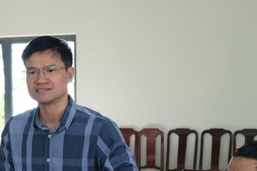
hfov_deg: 19.2
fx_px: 756
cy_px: 137
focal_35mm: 106
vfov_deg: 12.8
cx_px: 73
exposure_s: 1/105
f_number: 4
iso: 500
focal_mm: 34.2
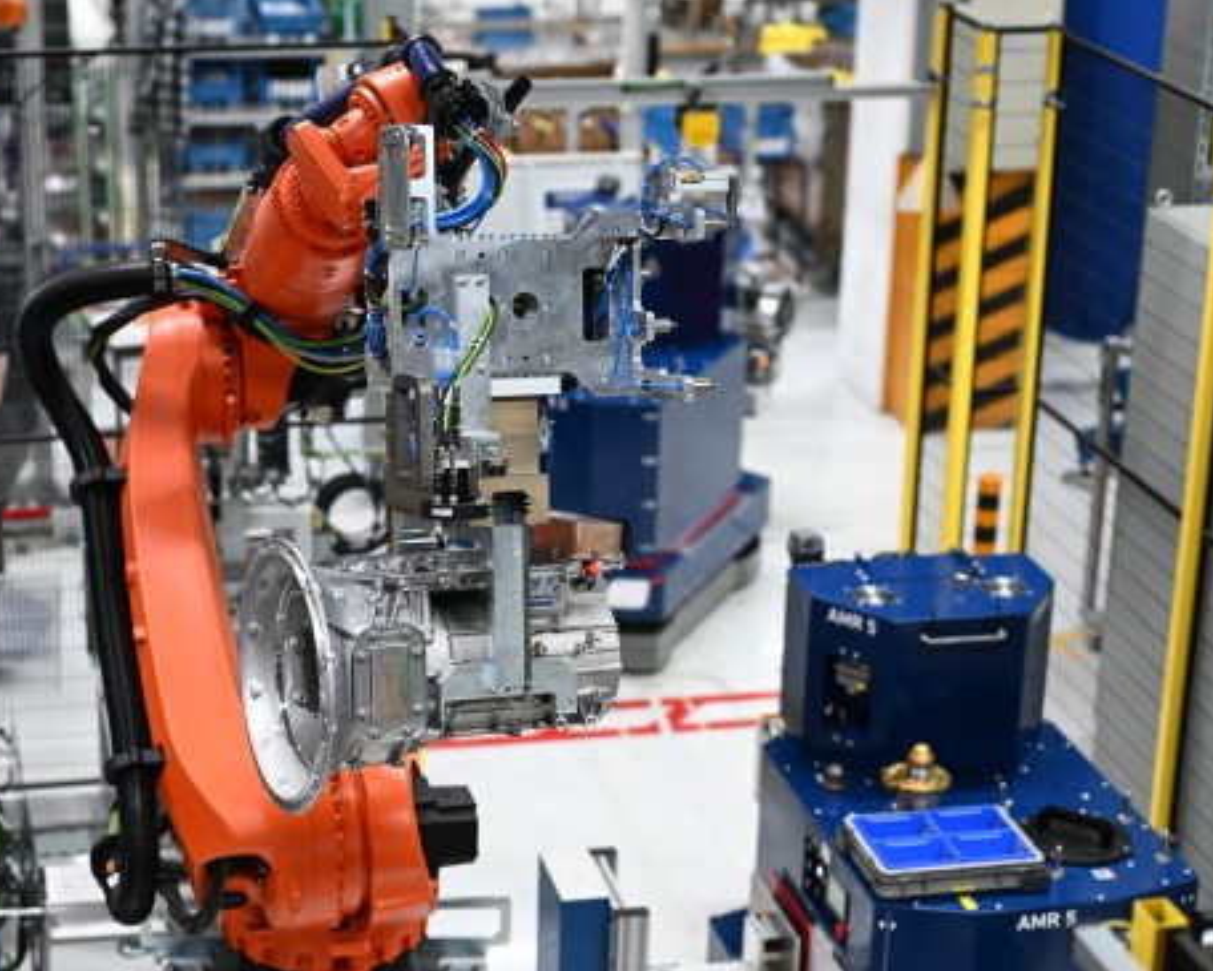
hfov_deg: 24.7
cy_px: 573
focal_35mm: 77
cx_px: 487
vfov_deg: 19.9
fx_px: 2765
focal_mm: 50
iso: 500
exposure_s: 1/320
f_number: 1.6
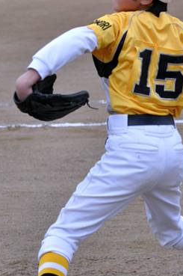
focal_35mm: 182
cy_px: 78
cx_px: 120
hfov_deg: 7.5
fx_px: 1392
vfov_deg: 11.3
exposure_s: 1/1250
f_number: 5.6
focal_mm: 70
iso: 800
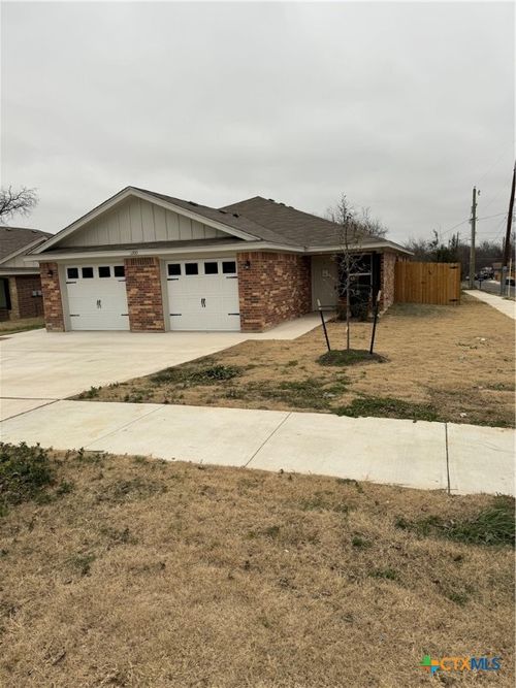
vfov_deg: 71.6
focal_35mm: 24
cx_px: 258
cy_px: 344
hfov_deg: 56.8
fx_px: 477
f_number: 1.78
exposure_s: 1/264
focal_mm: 6.86
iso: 64
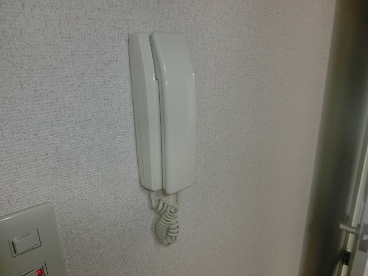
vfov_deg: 56.8
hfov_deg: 71.6
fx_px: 255
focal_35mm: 24
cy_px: 138
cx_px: 184
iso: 200
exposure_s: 1/100
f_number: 3
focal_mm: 4.24
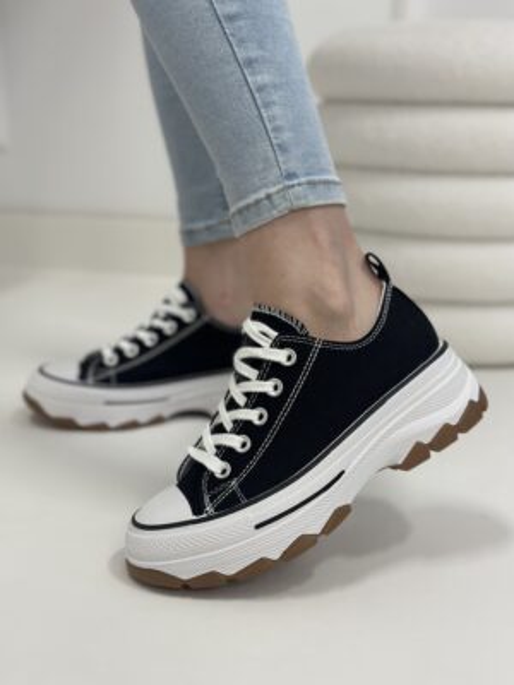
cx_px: 257
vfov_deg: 39.7
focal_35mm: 48
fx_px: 950
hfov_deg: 30.3
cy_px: 342
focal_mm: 6.86
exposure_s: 1/100
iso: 125
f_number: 1.78
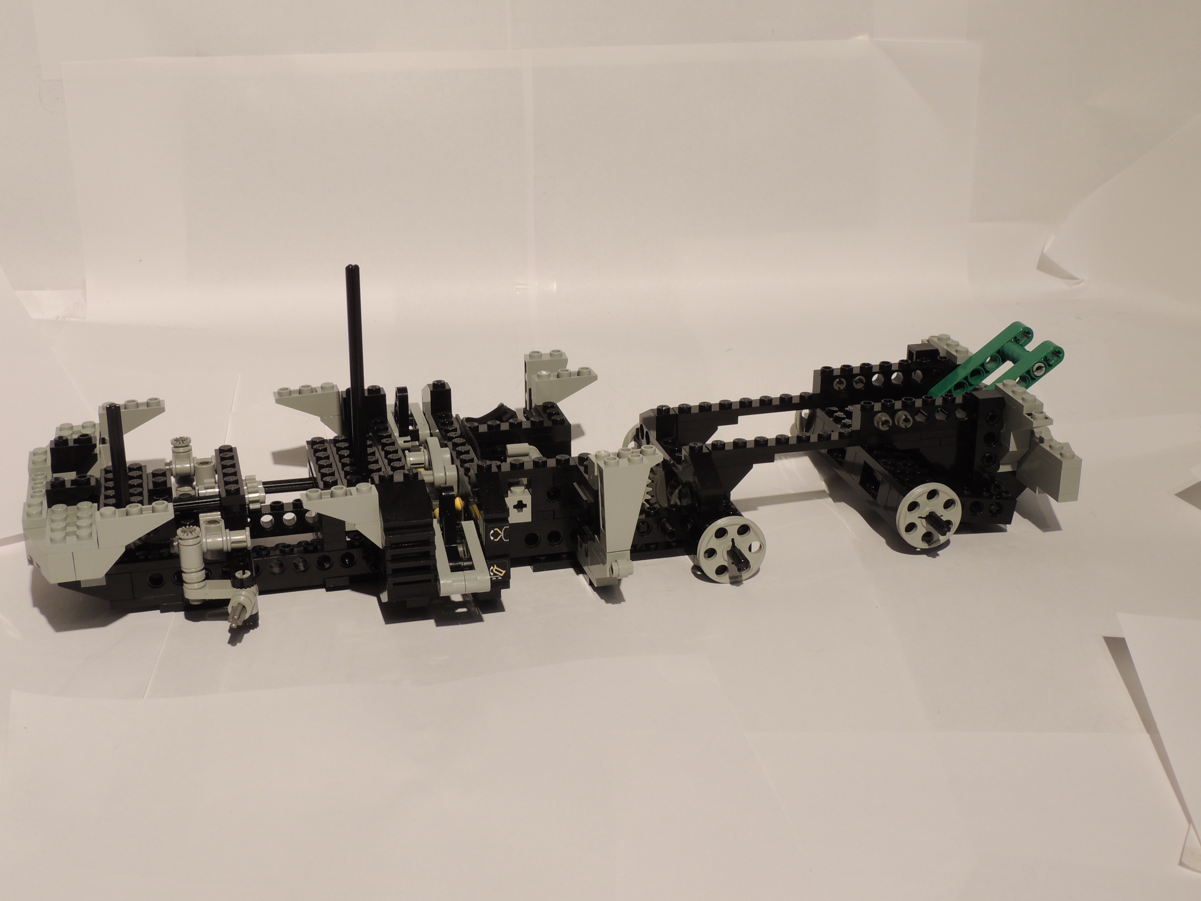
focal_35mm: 50
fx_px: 1735
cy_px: 450
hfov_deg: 38.2
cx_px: 600
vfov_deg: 29.1
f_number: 7.1
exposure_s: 1/2.5
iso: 100
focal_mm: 8.9
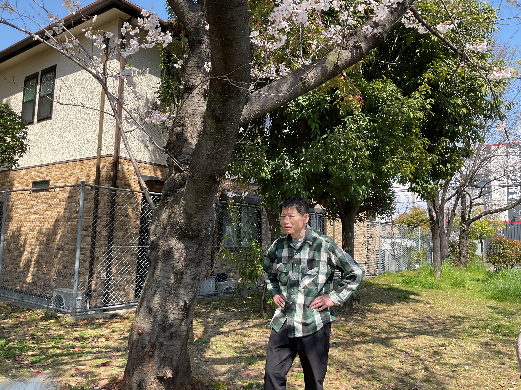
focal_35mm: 29
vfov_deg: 48.2
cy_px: 195
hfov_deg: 61.7
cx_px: 260
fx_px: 436
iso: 16
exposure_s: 1/593
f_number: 1.8
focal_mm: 3
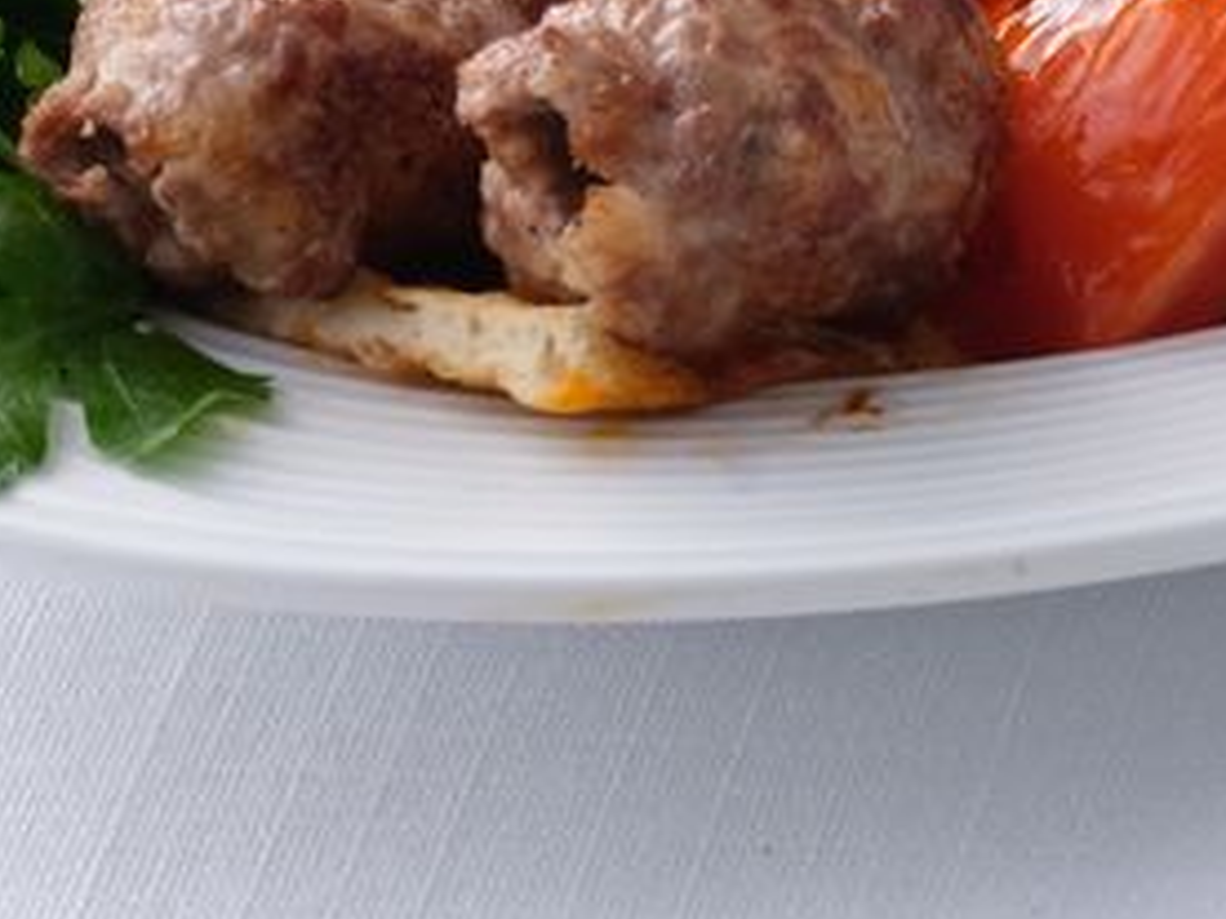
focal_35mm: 353
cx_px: 1315
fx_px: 12502
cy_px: -484
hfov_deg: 5.6
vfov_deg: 4.2
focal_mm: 120
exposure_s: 1/125
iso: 1600
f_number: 18
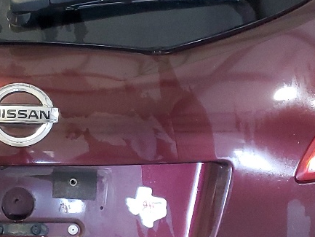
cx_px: 15
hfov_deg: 19.9
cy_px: 114
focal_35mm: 96
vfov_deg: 15.4
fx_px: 874
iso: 285
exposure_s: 1/40
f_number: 1.5
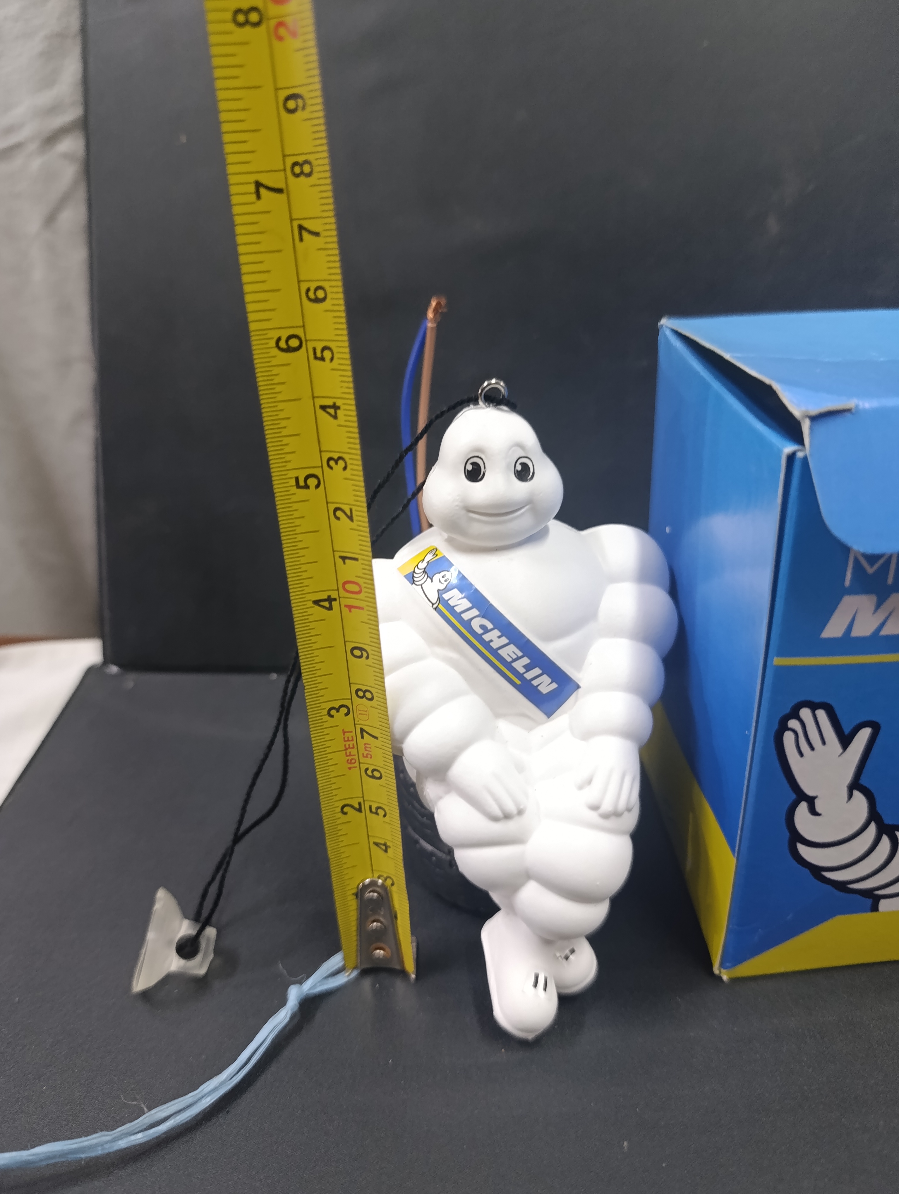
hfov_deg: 59.0
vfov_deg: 73.8
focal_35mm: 23
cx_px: 450
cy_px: 597
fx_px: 794
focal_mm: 6.11
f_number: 1.65
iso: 1493
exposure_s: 1/25
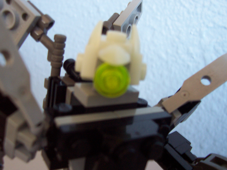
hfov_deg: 50.1
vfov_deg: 38.7
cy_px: 85
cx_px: 114
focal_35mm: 37
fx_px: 243
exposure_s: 1/8
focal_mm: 5.6
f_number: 2.8
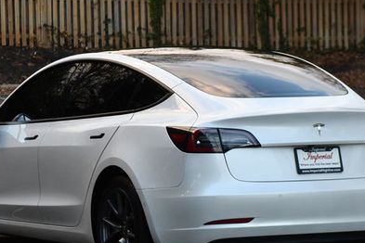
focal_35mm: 210
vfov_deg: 6.5
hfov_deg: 9.8
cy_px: 112
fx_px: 2129
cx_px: 171
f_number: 4.8
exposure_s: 1/250
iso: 720
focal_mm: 86
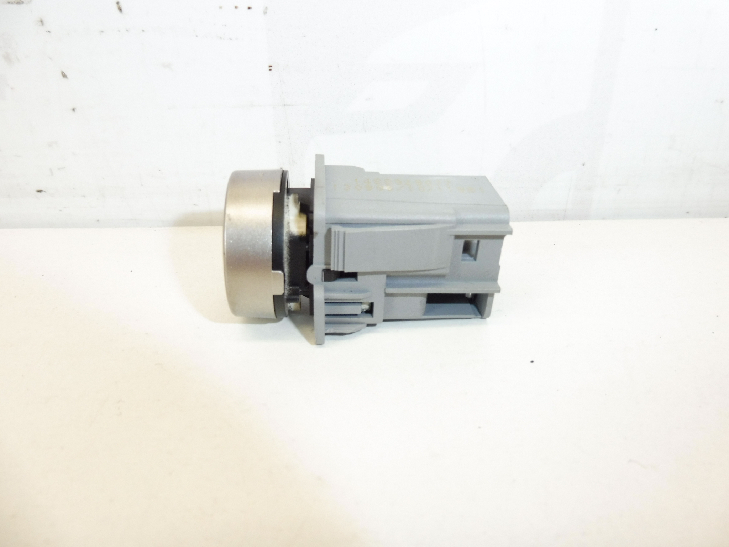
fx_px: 526
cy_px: 274
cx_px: 364
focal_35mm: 25
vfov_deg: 54.9
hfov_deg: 69.4
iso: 200
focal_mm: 4.4
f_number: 4
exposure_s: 1/100
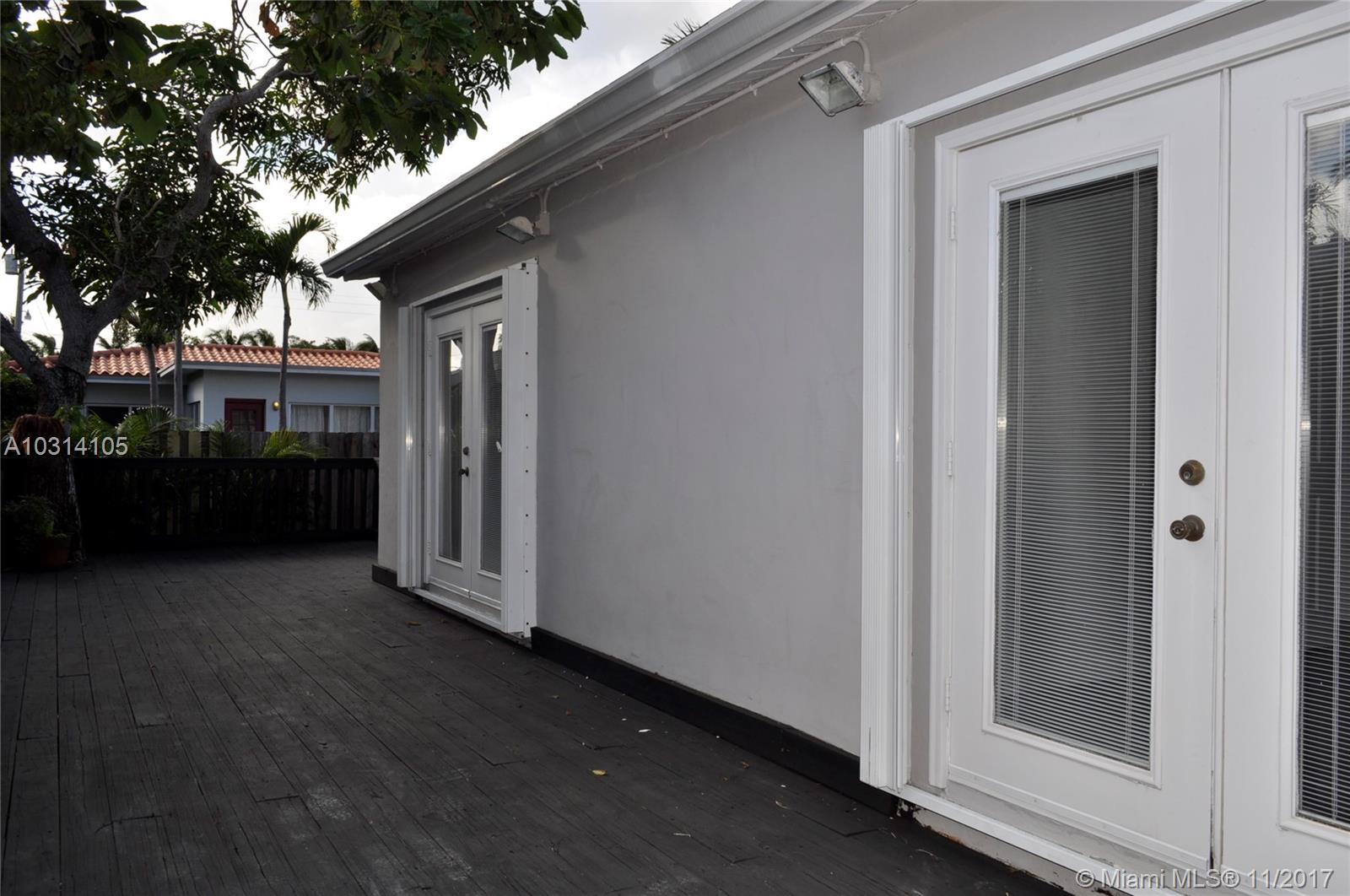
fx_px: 1011
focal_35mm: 27
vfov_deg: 47.8
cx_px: 675
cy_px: 448
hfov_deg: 67.5
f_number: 10
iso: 200
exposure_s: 1/200
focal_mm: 18
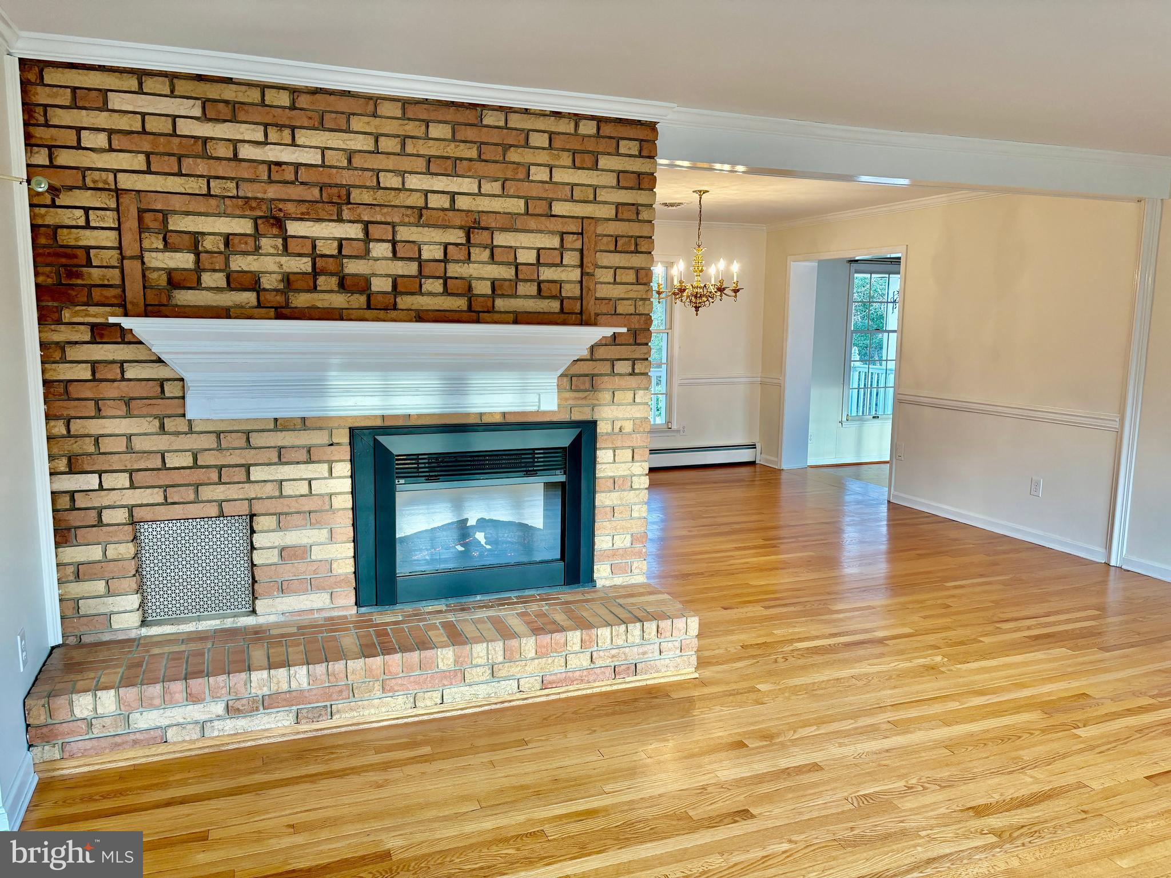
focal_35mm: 26
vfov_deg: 53.1
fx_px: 880
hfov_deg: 67.3
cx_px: 586
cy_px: 439
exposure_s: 1/120
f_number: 1.6
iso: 125
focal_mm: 5.96
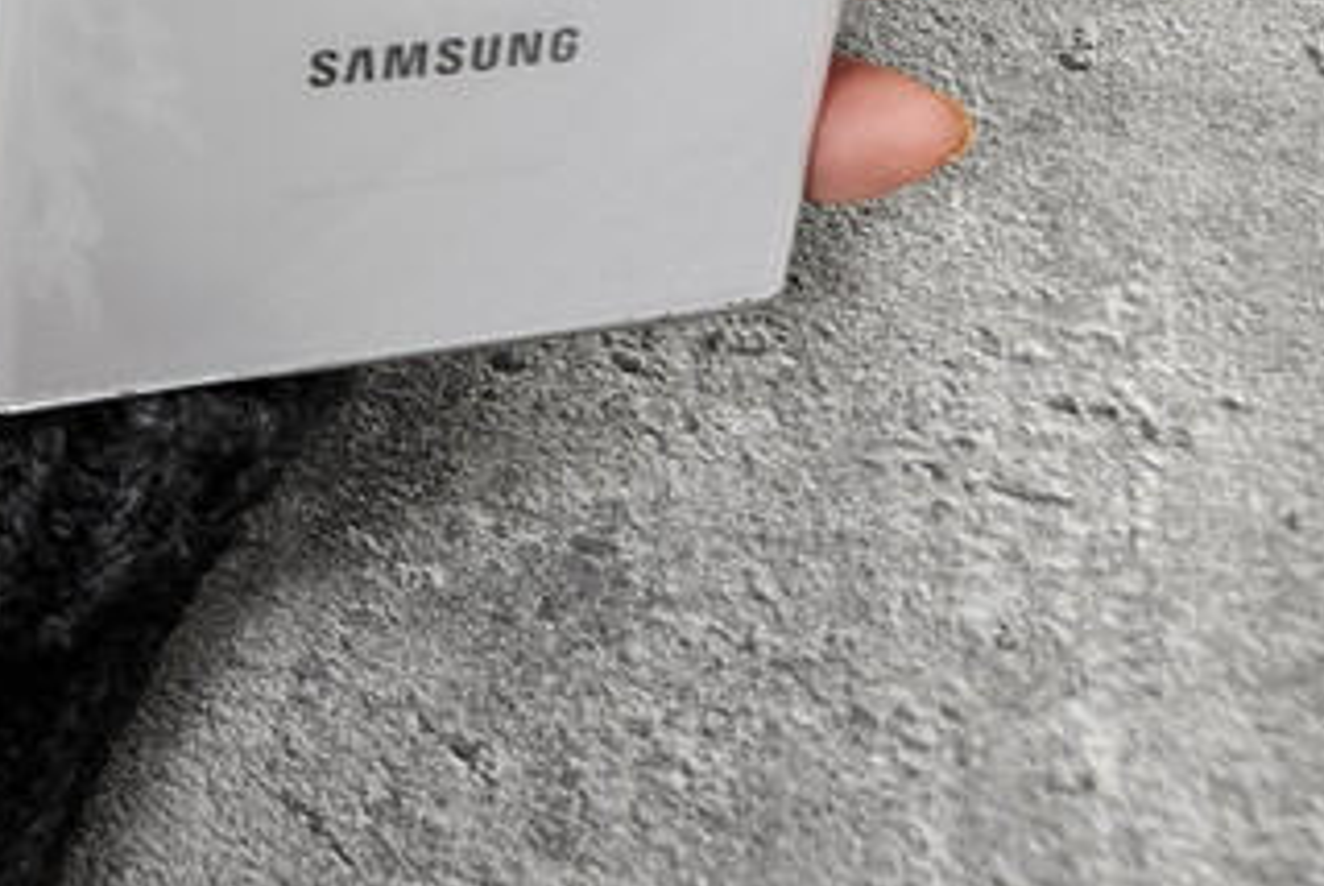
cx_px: 341
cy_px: -633
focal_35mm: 56
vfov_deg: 19.3
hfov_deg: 34.9
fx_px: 2061
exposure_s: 1/120
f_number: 1.8
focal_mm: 5.4
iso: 160
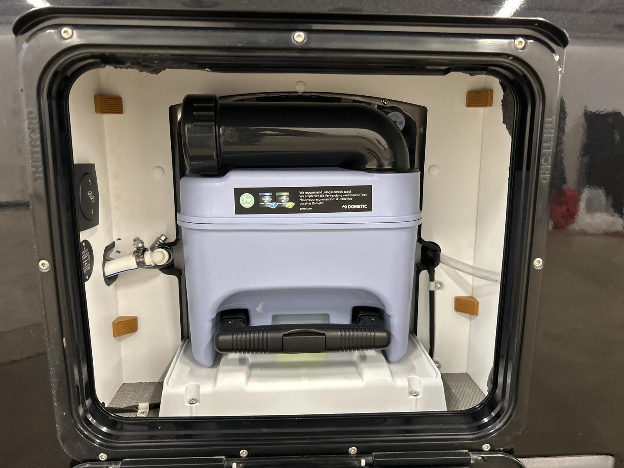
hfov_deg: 67.3
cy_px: 234
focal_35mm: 26
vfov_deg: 53.1
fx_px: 469
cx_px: 312
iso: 320
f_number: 1.5
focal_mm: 5.7
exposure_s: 1/50
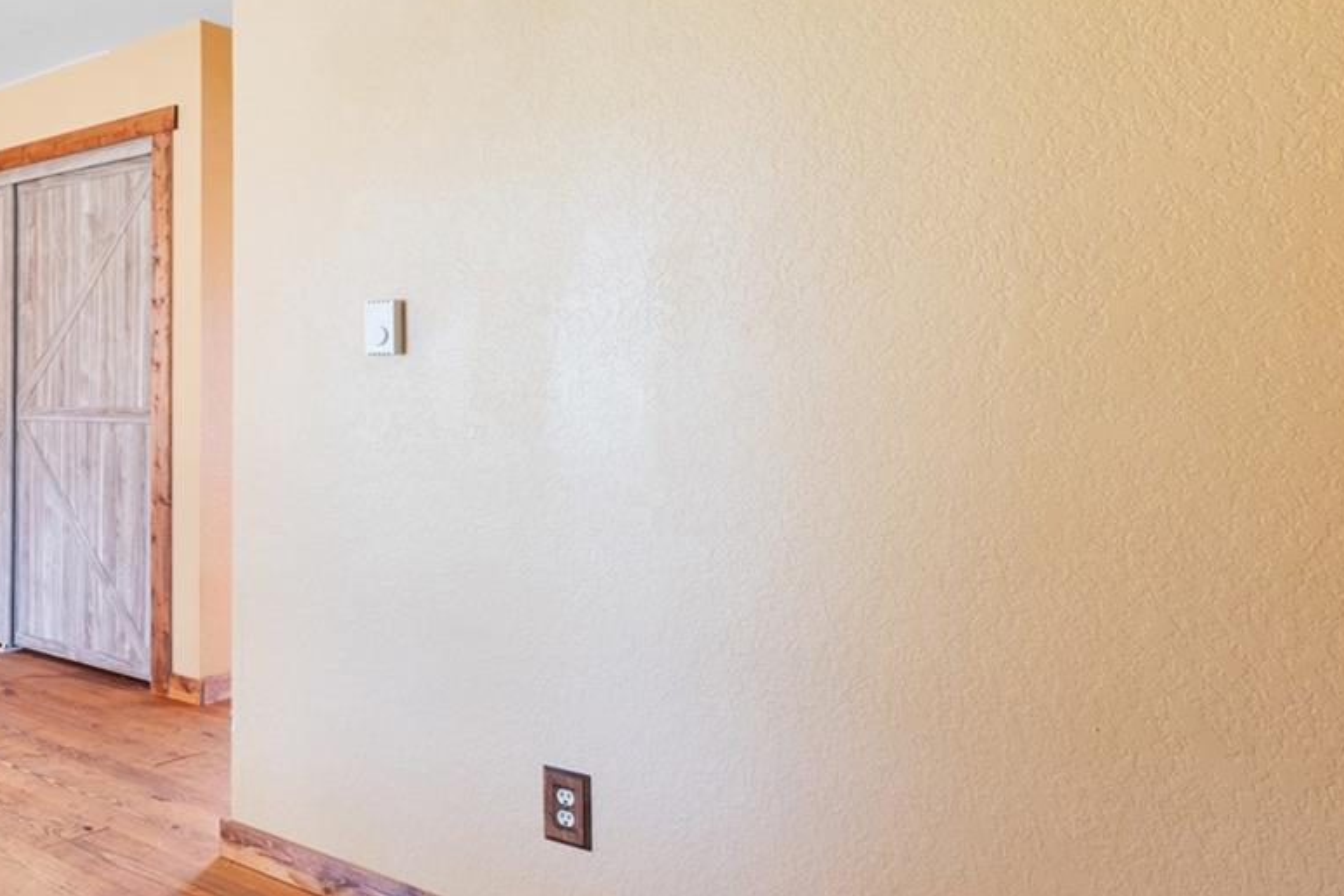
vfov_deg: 42.3
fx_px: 1157
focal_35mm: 31
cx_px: 33
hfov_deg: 50.2
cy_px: 406
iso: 250
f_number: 9
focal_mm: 10
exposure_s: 1
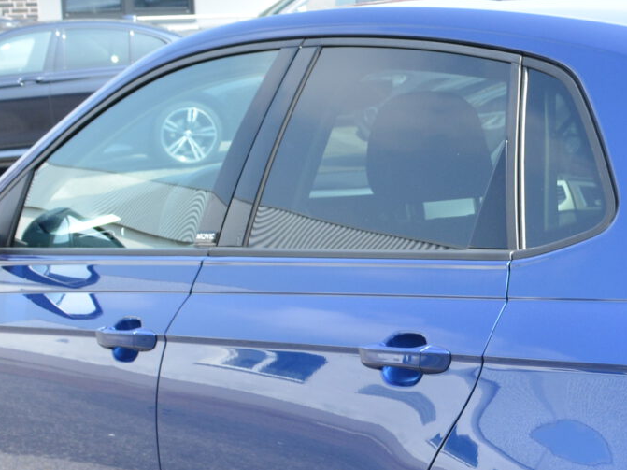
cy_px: 355
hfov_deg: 17.0
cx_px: 765
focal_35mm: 110
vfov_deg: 13.4
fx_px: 1992
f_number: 8
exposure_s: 1/250
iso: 320
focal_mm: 20
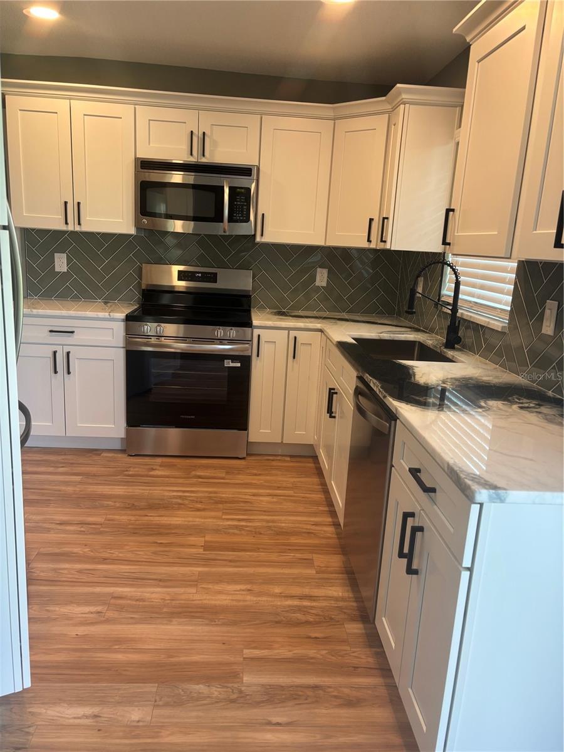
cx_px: 282
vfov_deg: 67.3
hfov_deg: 53.1
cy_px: 376
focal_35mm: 26
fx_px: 565
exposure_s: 1/120
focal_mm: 5.96
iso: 100
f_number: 1.6
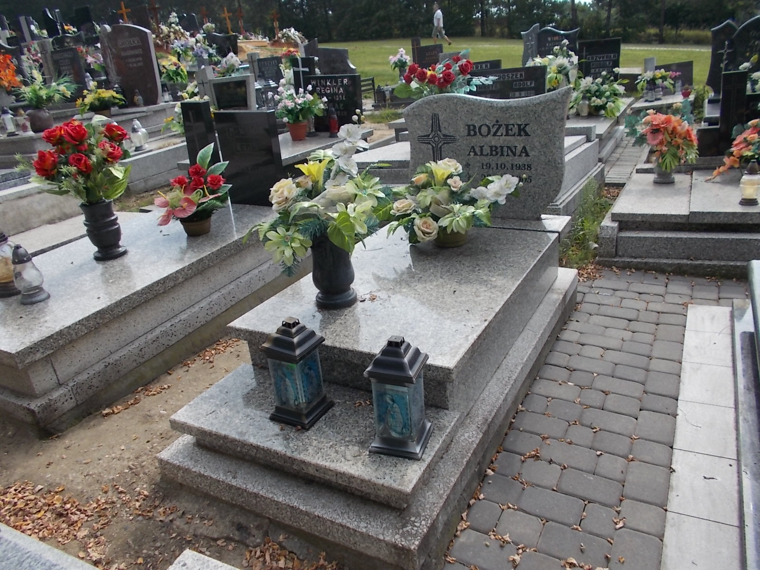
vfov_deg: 53.1
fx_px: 571
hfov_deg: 67.3
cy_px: 285
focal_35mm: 26
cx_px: 380
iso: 80
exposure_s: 1/160
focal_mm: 4.6
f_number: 8
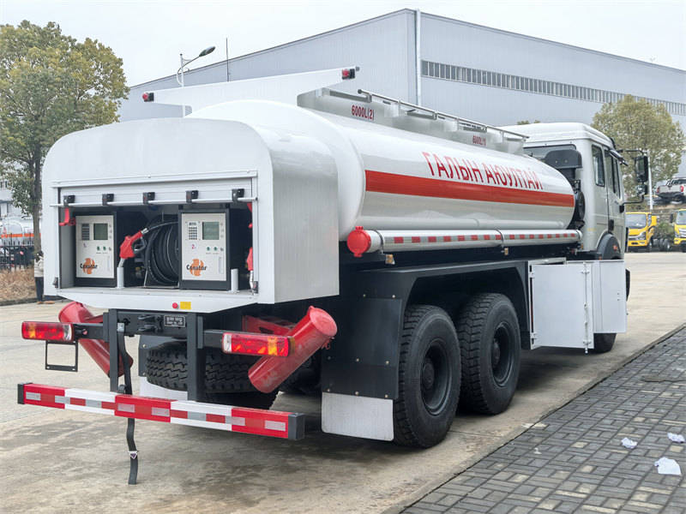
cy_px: 257
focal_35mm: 44
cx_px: 343
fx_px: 872
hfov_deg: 42.9
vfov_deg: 32.9
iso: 50
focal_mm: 6.98
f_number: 1.4
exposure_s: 1/100
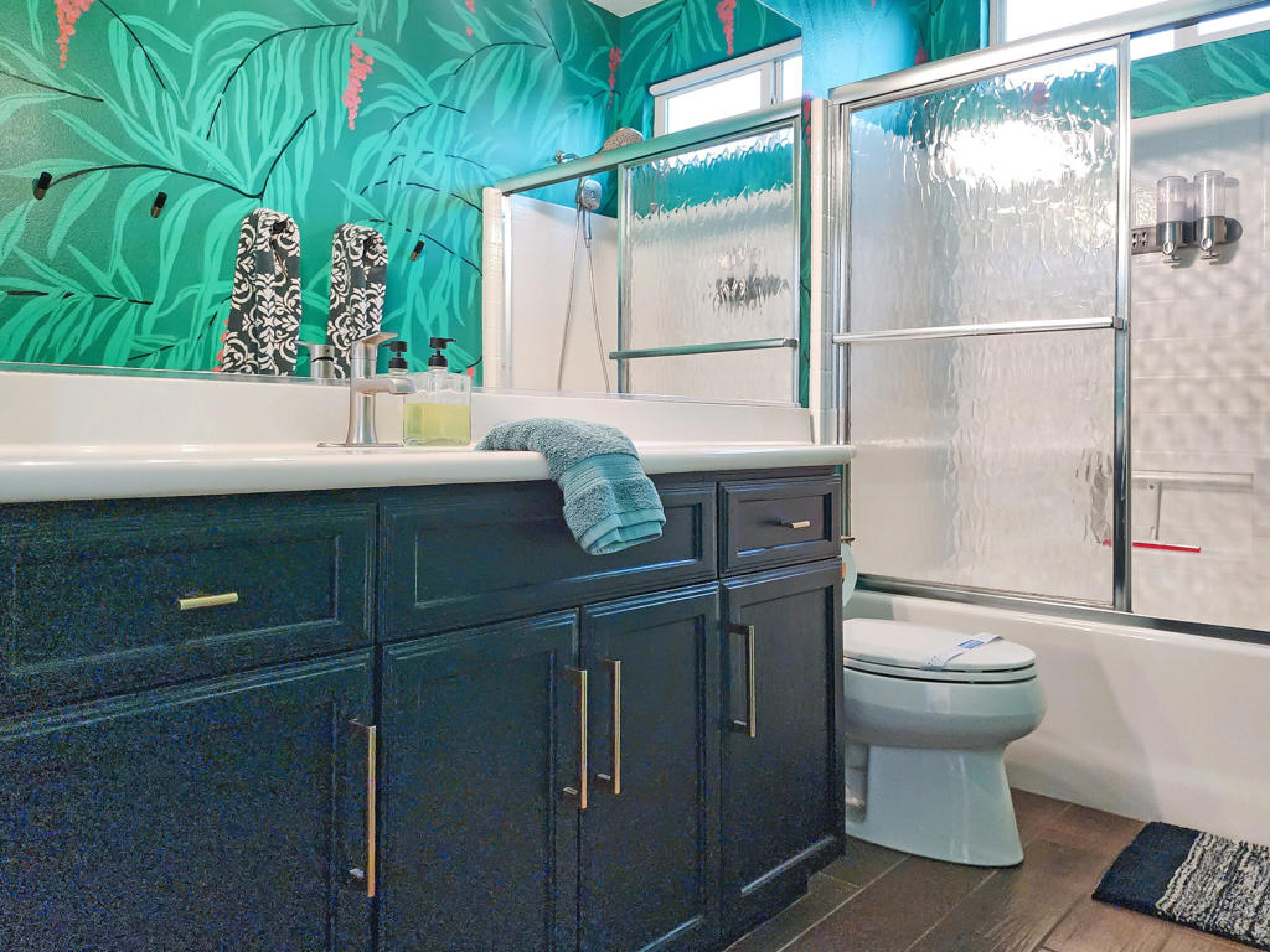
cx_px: 635
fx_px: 844
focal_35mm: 23
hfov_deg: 73.9
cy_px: 476
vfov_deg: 58.9
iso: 640
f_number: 1.8
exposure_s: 1/120
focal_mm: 6.4
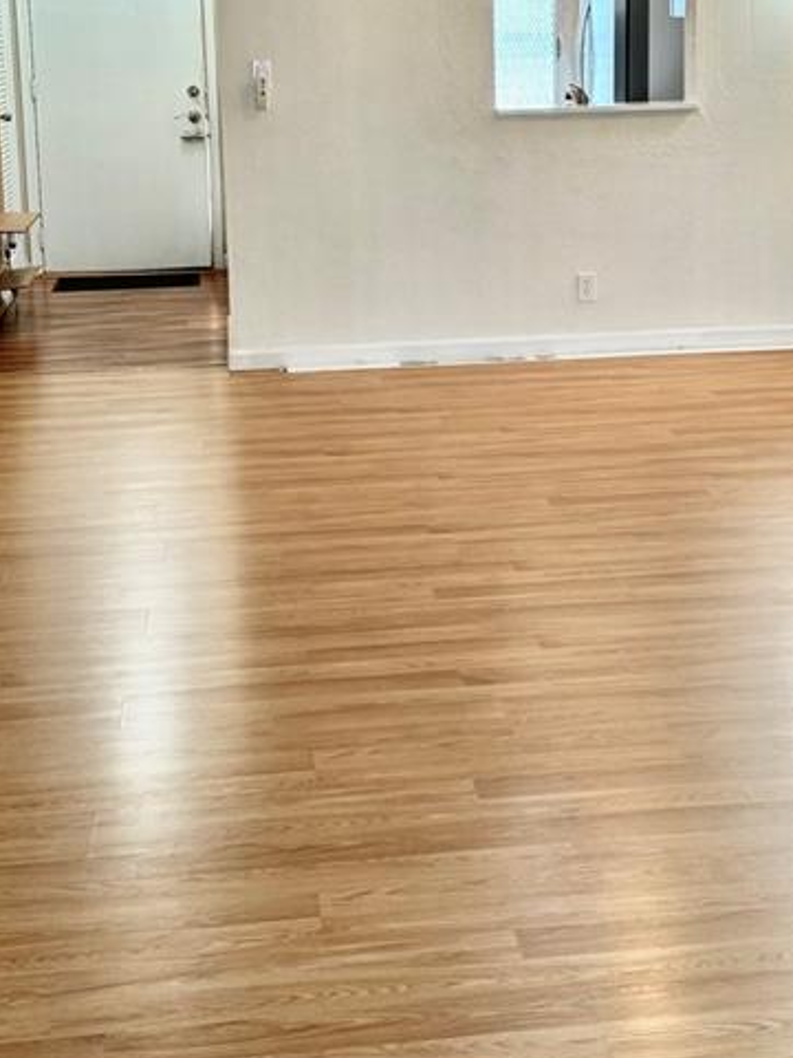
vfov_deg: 31.6
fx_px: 1833
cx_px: 496
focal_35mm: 60
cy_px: 262
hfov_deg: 24.3
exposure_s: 1/120
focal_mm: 6.86
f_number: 1.78
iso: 200
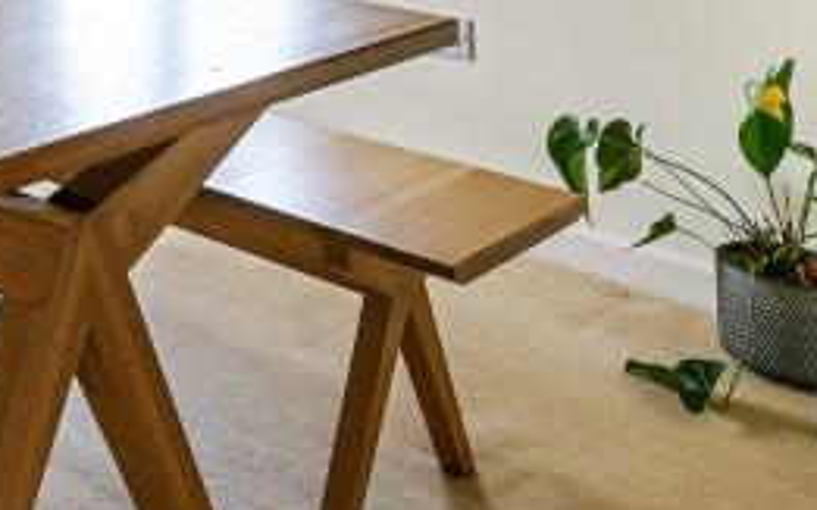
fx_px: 1336
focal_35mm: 60
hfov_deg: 29.2
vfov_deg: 18.7
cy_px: -286
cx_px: -172
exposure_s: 1
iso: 320
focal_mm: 15
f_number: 9
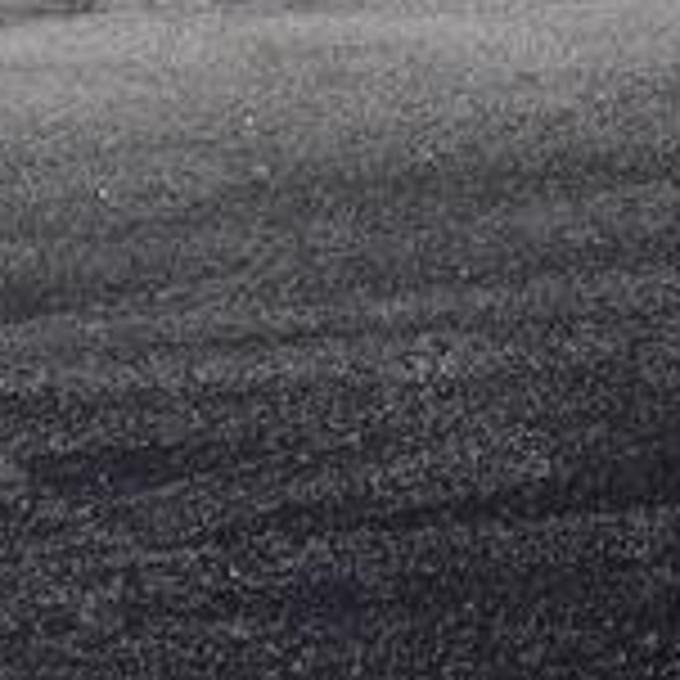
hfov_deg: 11.0
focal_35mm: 147
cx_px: 1301
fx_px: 3264
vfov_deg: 10.5
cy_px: -851
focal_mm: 17
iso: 100
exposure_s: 1/1000
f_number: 5
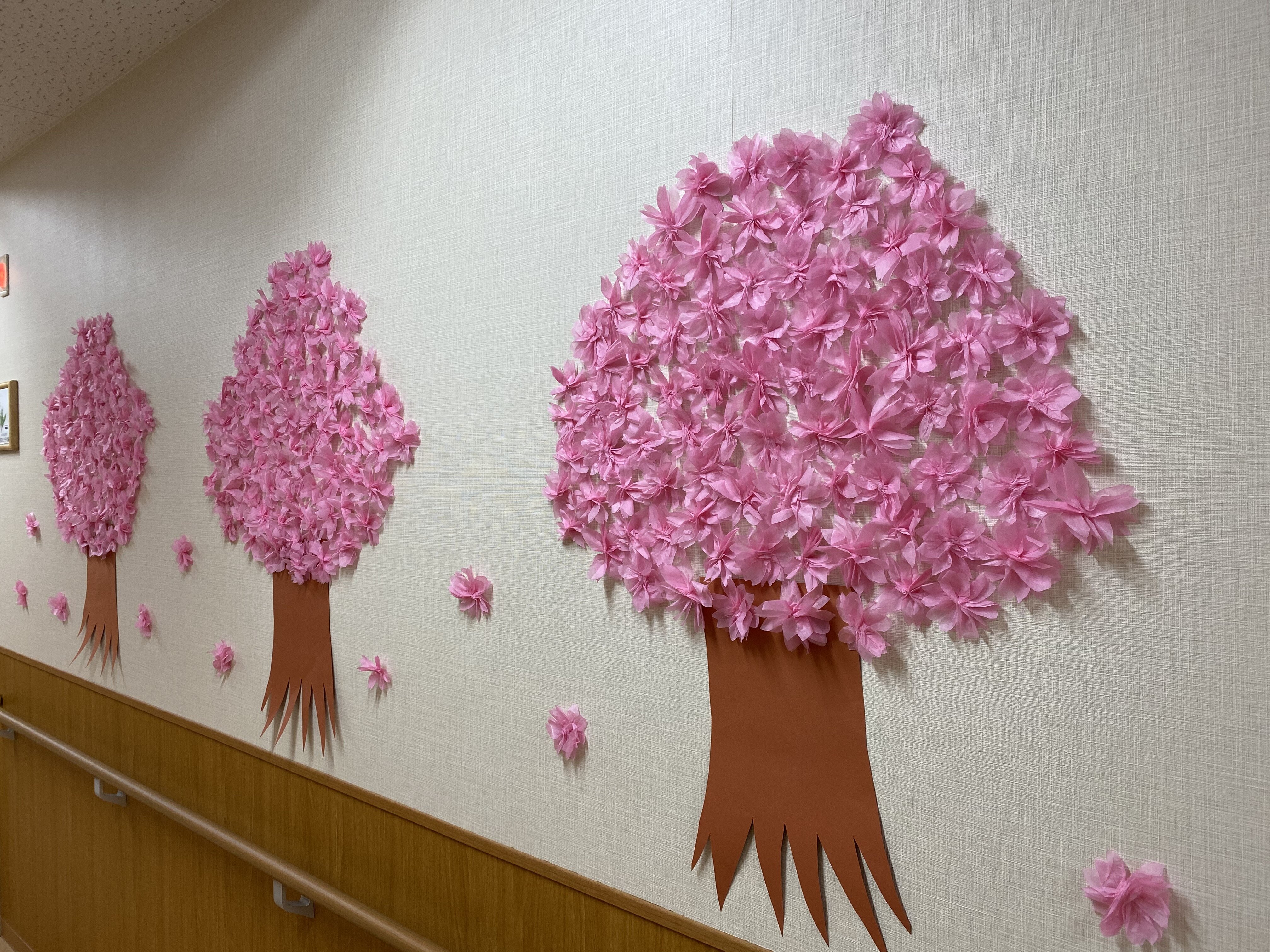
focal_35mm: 26
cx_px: 635
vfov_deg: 53.1
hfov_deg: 67.3
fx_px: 954
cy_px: 476
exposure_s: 1/60
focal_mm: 4.2
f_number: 1.8
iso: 64
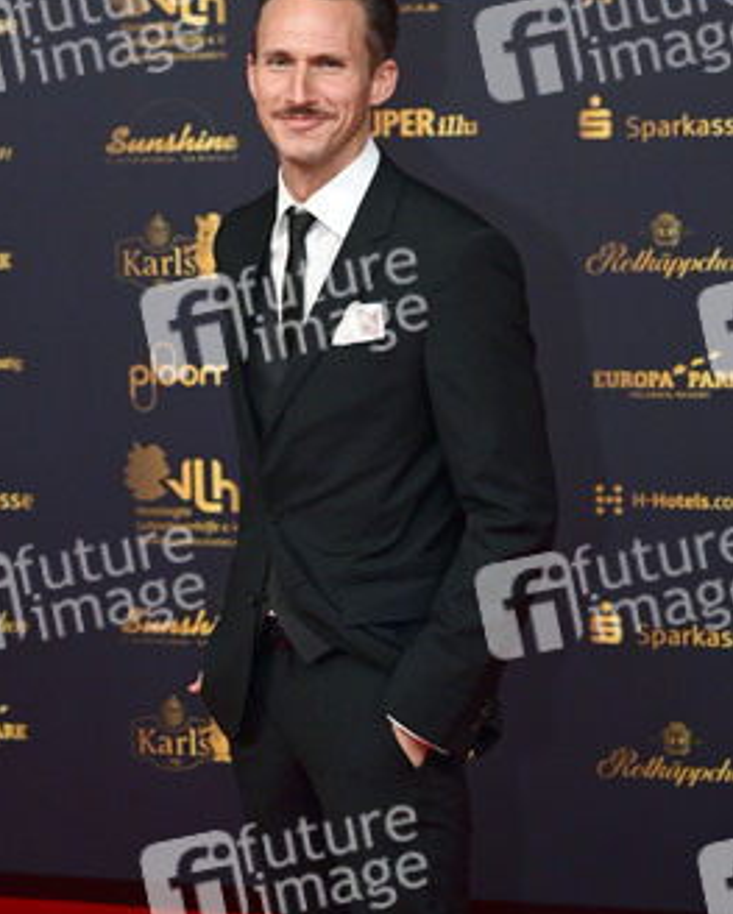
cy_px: 454
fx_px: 2166
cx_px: 365
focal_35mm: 80
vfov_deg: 23.8
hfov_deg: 19.2
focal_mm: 70
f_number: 6.3
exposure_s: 1/200
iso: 2000
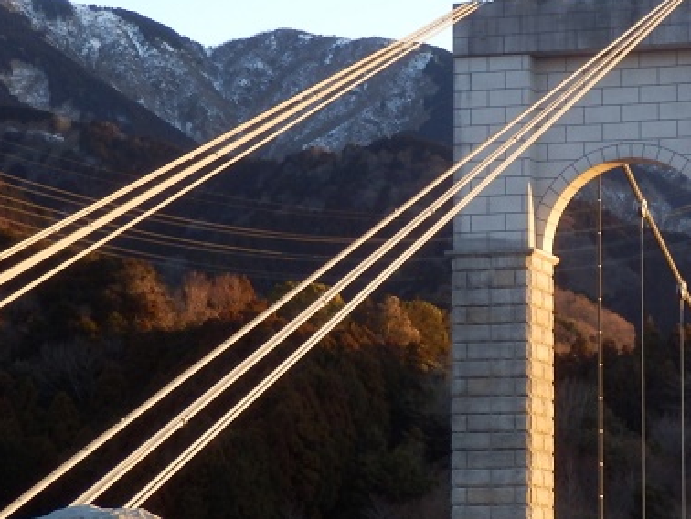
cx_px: 516
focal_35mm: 146
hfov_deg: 13.5
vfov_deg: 10.2
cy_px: 303
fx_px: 2916
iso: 160
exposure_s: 1/80
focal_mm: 12.3
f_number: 4.8
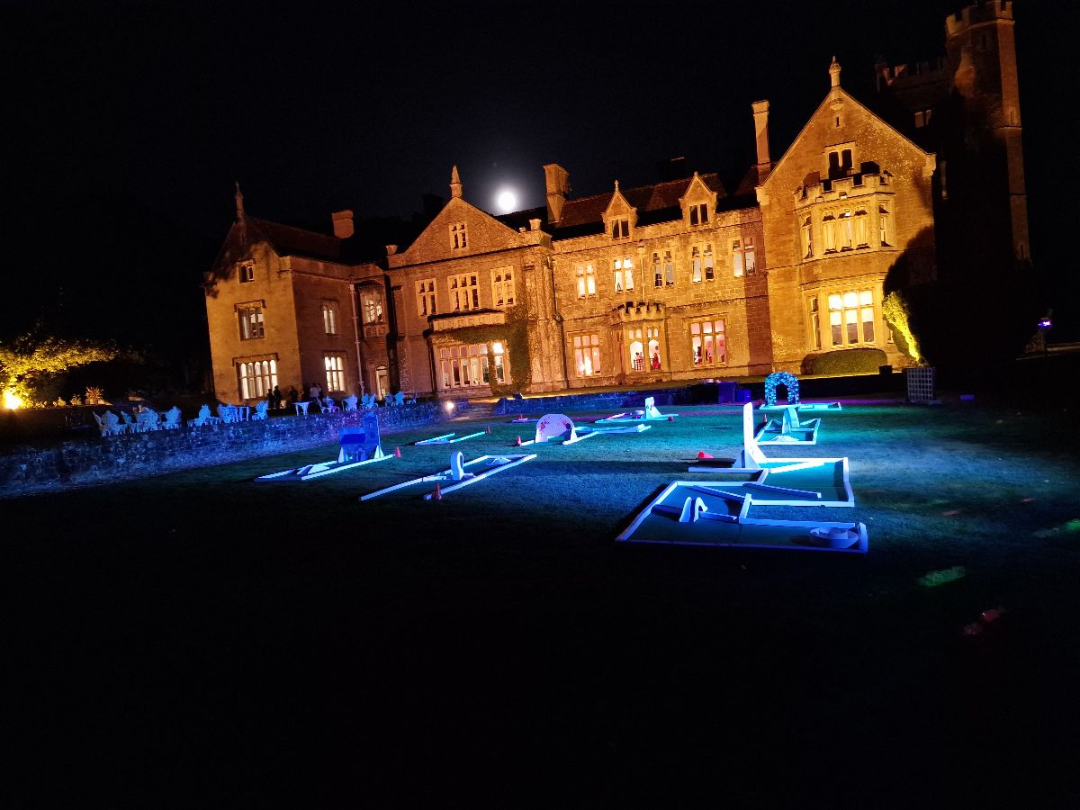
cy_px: 405
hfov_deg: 73.9
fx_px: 718
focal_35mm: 23
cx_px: 540
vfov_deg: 58.9
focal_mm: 6.4
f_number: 1.8
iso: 800
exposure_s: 1/25
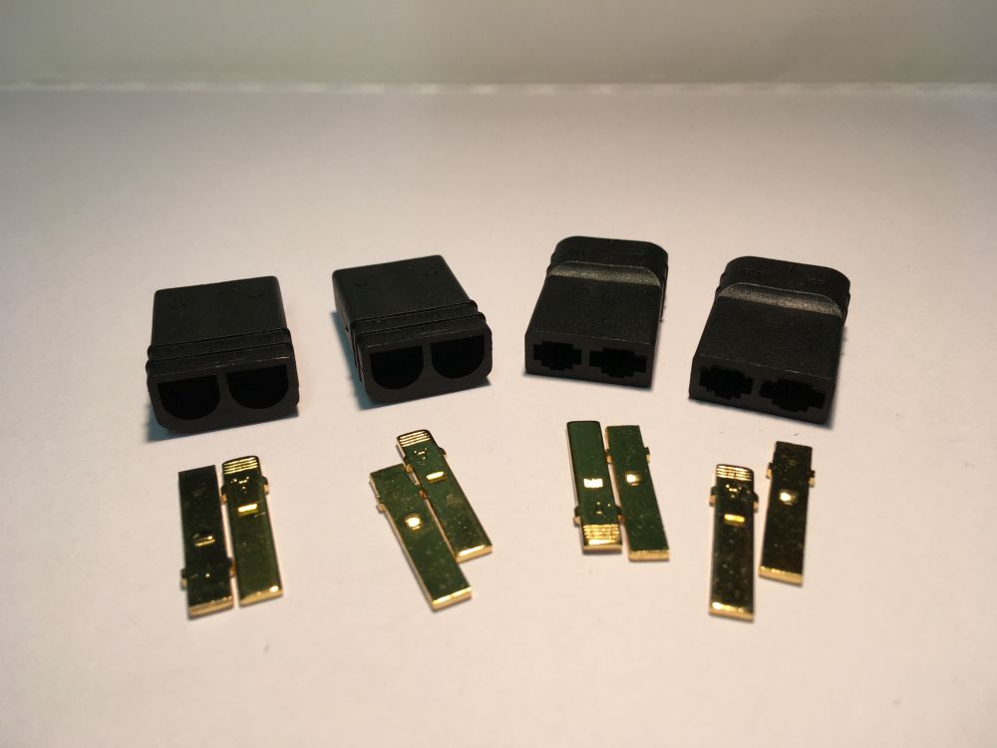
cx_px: 498
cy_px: 374
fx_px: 835
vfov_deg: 48.2
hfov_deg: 61.7
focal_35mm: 29
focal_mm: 4.15
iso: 40
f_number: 2.2
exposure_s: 1/100
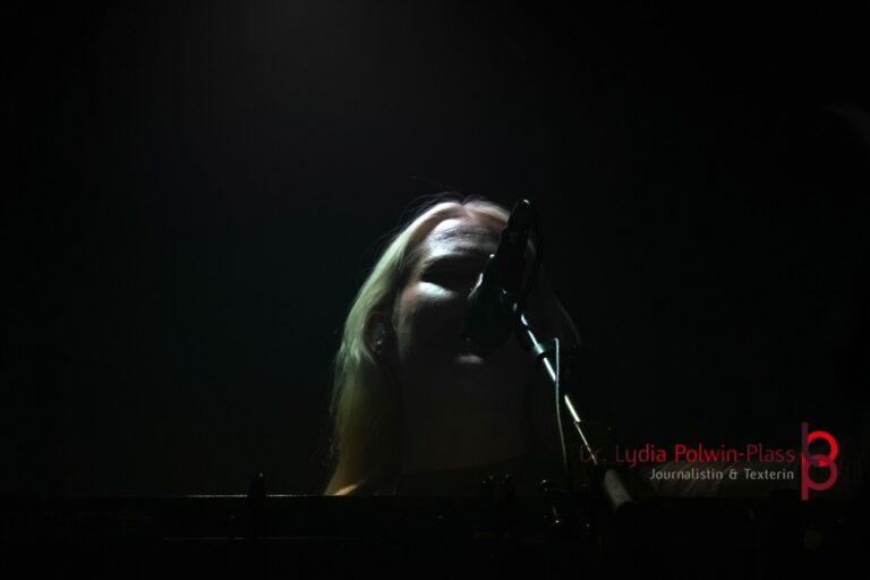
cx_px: 435
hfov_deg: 10.9
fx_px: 4567
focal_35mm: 189
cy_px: 290
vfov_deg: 7.3
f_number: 5.6
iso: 800
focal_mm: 126
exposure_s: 1/200
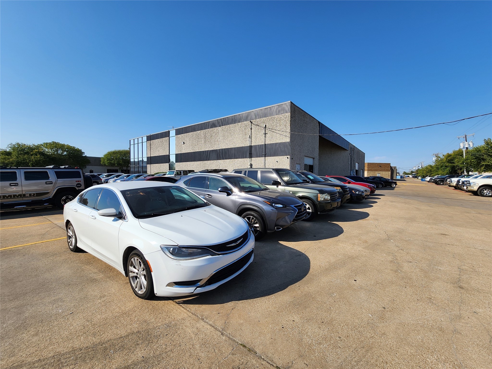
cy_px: 184
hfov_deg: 106.2
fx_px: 185
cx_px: 246
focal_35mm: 13
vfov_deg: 89.9
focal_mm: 2.2
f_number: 2.2
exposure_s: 1/2259
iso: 50
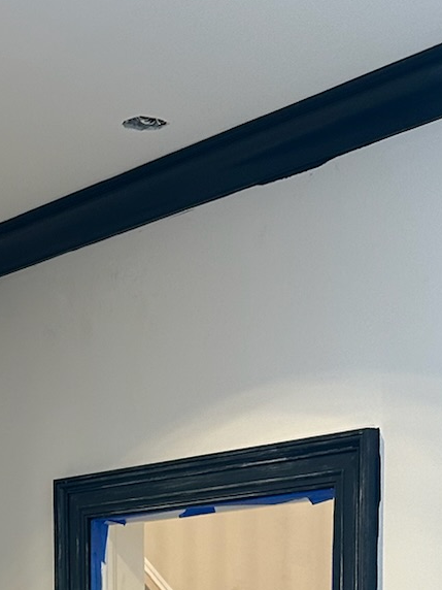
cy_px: 719
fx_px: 1464
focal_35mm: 86
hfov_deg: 16.7
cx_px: -23
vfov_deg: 21.1
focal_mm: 6.86
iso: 125
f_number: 1.78
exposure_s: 1/120
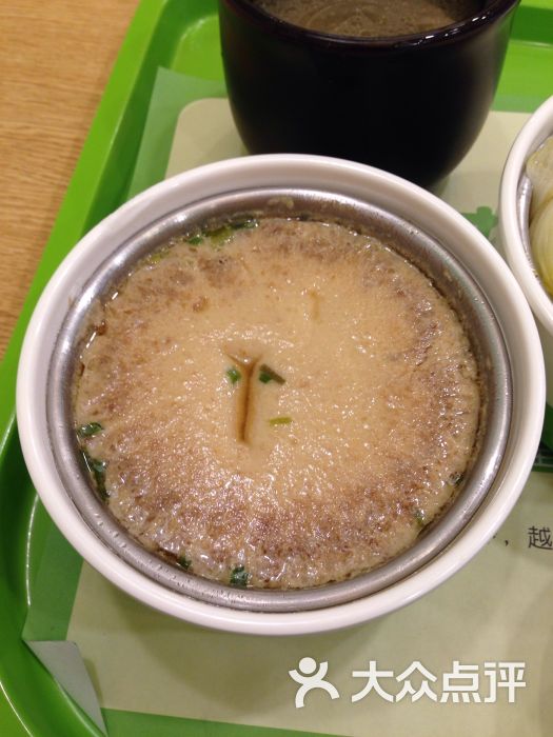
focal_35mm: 33
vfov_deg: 55.4
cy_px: 368
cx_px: 276
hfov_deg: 42.9
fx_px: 703
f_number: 2.4
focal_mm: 4.12
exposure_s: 1/24
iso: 50
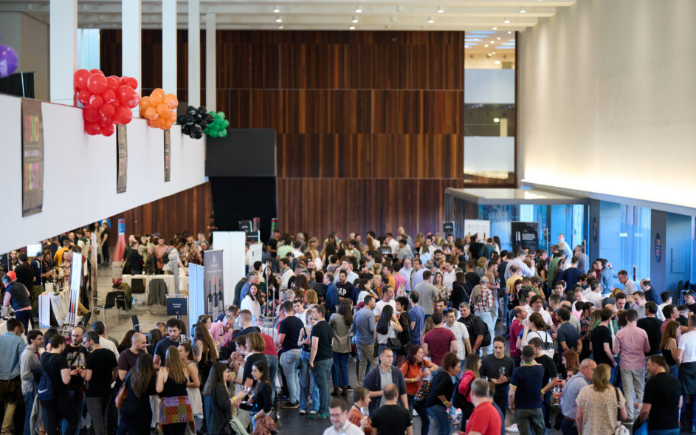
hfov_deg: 23.0
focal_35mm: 90
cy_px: 234
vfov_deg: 14.5
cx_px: 336
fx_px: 1707
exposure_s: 1/160
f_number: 1.2
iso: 320
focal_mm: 85
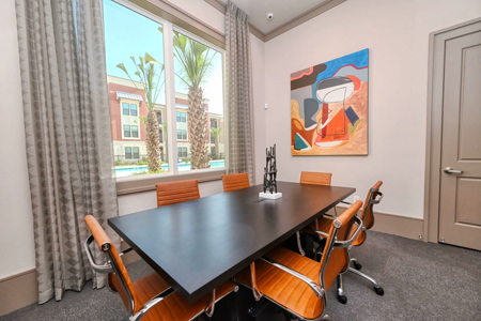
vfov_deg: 81.2
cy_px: 160
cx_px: 240
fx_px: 187
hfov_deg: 104.3
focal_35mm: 14
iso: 800
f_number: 7.1
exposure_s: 1/100
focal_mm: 14
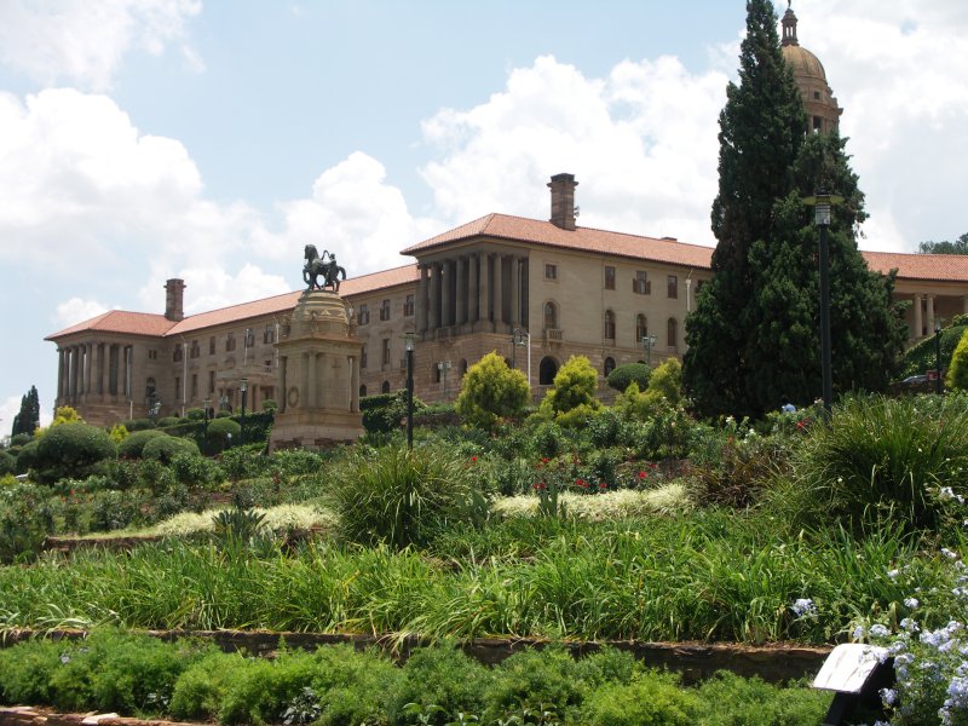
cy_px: 363
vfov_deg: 21.9
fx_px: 1874
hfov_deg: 29.0
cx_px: 484
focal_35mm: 67
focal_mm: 17.3
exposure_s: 1/320
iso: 50
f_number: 5
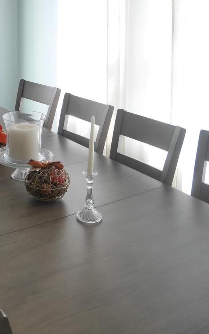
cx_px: 6
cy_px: 59
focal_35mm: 46
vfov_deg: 41.3
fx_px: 419
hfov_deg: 26.7
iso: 250
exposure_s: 1/60
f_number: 3.5
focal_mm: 12
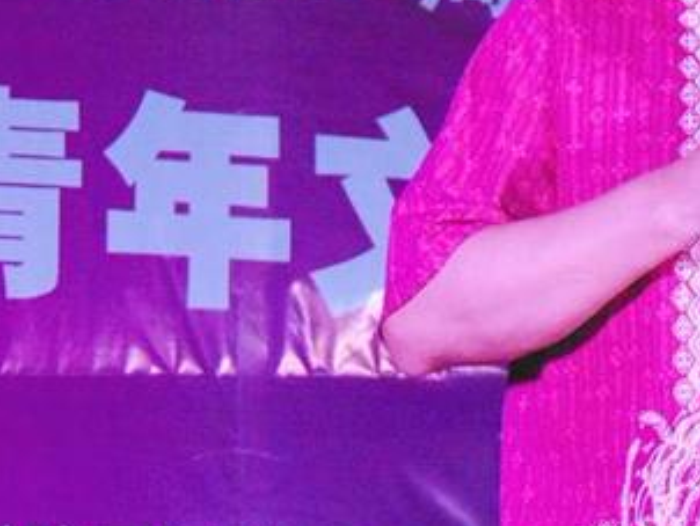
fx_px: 7893
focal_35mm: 390
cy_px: 183
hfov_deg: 5.1
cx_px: 778
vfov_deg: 3.8
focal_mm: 29.5
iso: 320
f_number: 4
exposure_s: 1/125
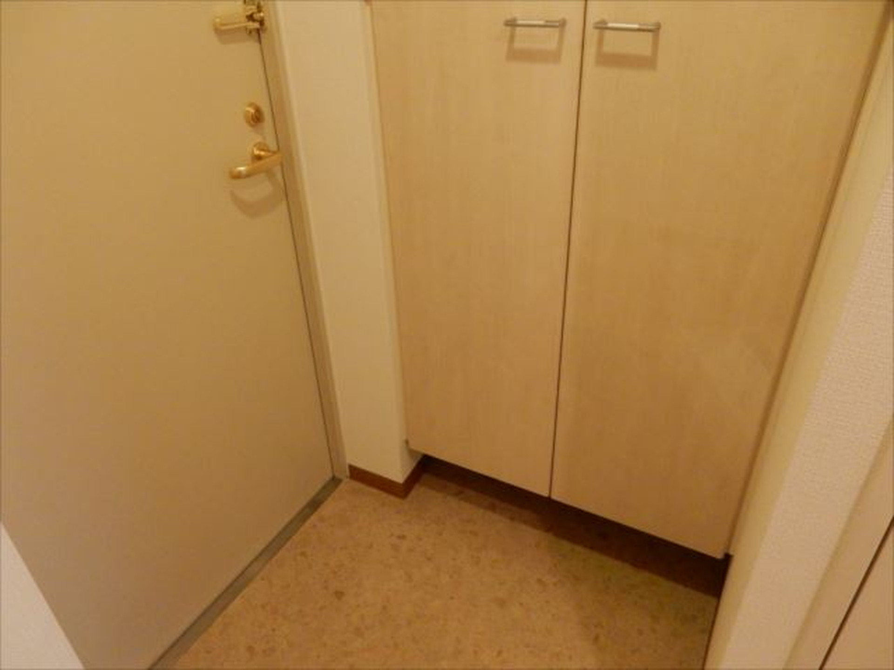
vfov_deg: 54.9
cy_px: 335
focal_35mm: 25
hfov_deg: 69.4
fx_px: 646
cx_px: 447
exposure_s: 1/8
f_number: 3.7
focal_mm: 4.5
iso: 200
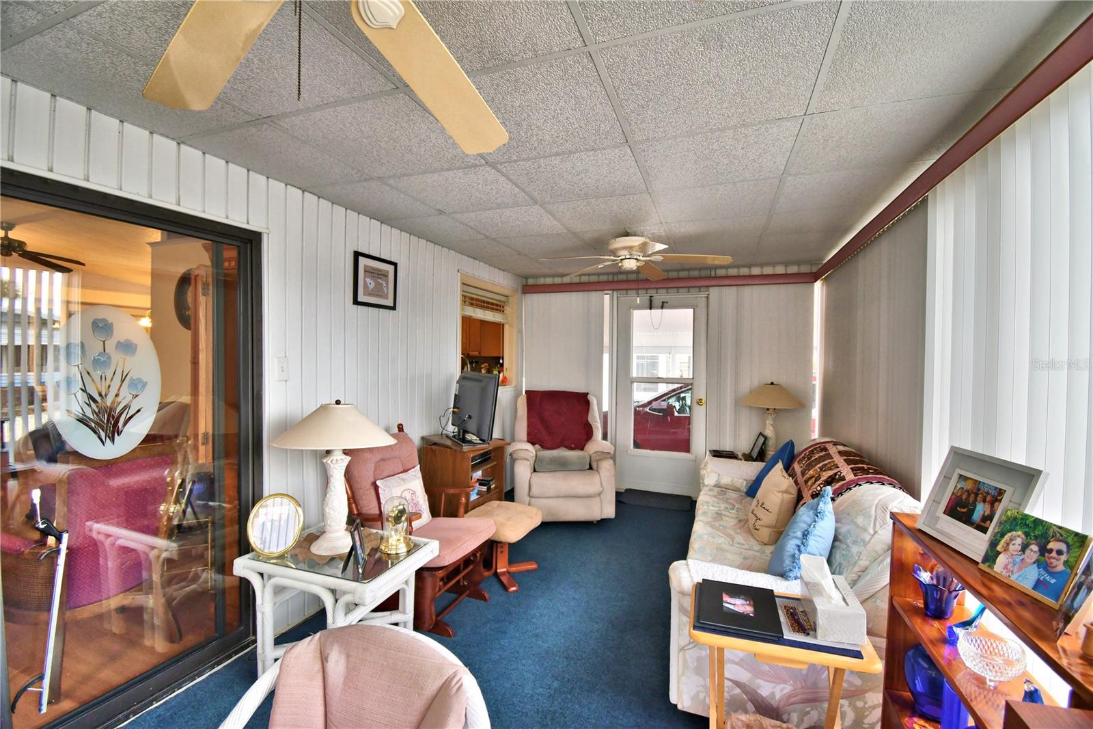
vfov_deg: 77.3
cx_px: 546
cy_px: 364
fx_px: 455
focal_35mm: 15
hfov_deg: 100.4
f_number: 4.5
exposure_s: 1/80
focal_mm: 10
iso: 400
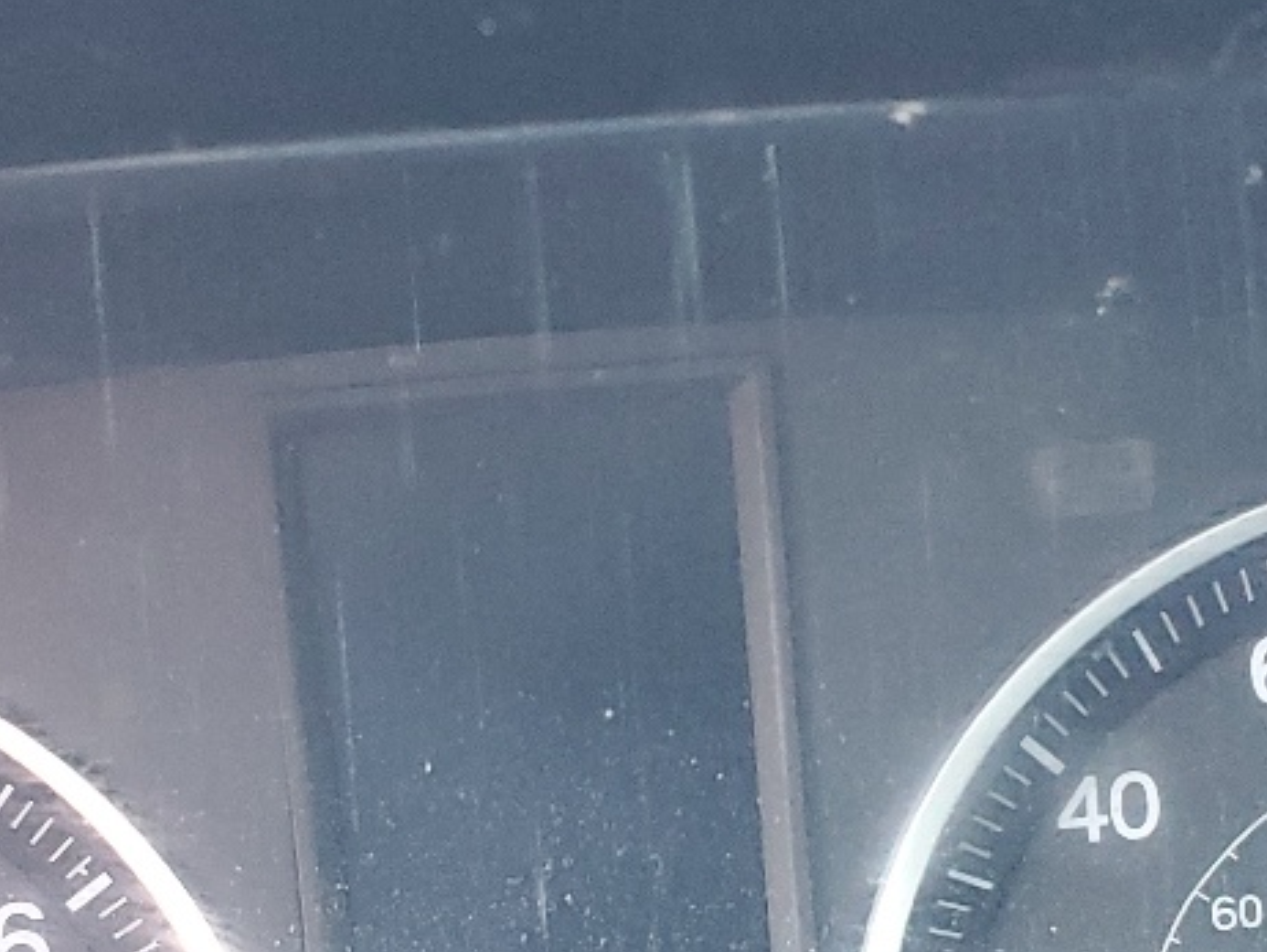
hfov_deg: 21.7
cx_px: 494
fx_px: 3296
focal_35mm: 90
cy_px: 683
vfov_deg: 16.4
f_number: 1.5
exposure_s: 1/60.2
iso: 407
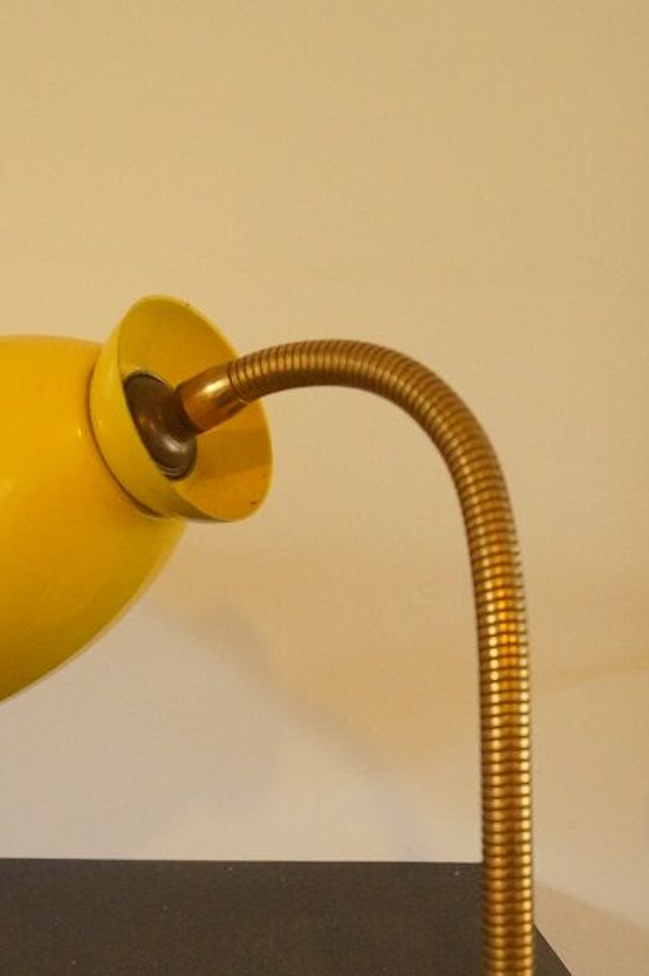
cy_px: 788
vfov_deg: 32.5
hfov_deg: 22.4
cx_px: 166
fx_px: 1626
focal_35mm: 60
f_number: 6.3
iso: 2500
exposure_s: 1/60
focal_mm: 24
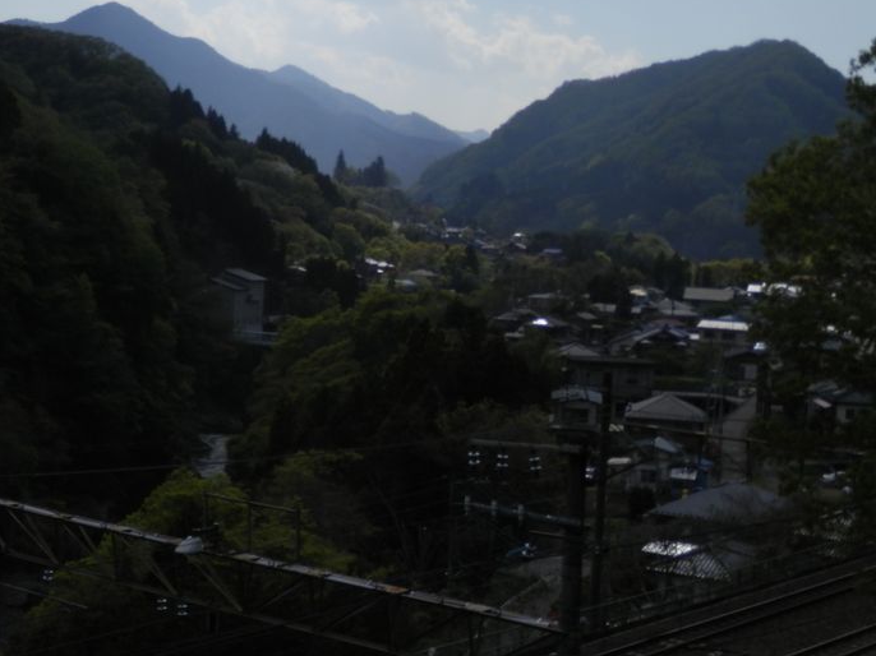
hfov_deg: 30.7
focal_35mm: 63
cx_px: 447
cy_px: 305
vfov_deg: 23.3
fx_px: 1594
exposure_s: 1/200
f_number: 11.6
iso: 80
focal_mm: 9.8
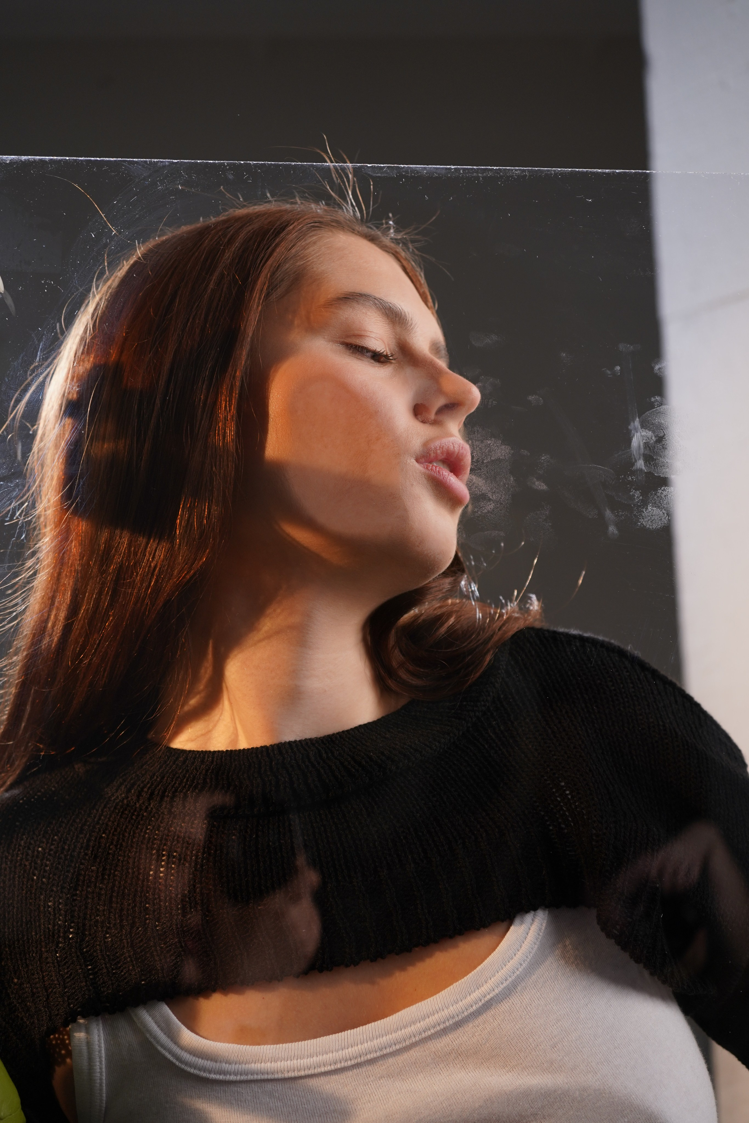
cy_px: 562
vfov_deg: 45.4
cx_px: 374
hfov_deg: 31.2
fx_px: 1342
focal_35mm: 43
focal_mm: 43
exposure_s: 1/160
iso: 320
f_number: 4.5
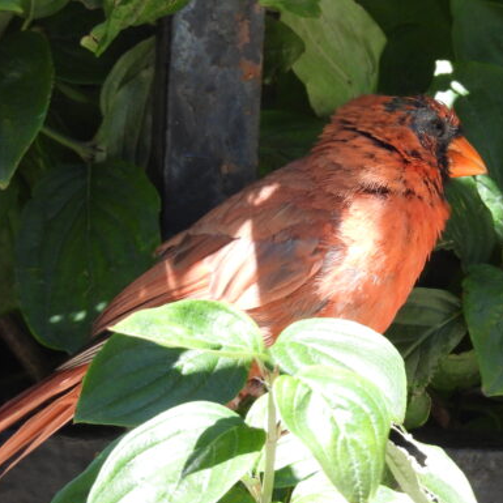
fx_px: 28687
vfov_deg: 1.0
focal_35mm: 1745
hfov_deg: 1.0
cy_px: 171
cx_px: 293
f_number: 5.6
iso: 400
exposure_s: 1/200
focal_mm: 196
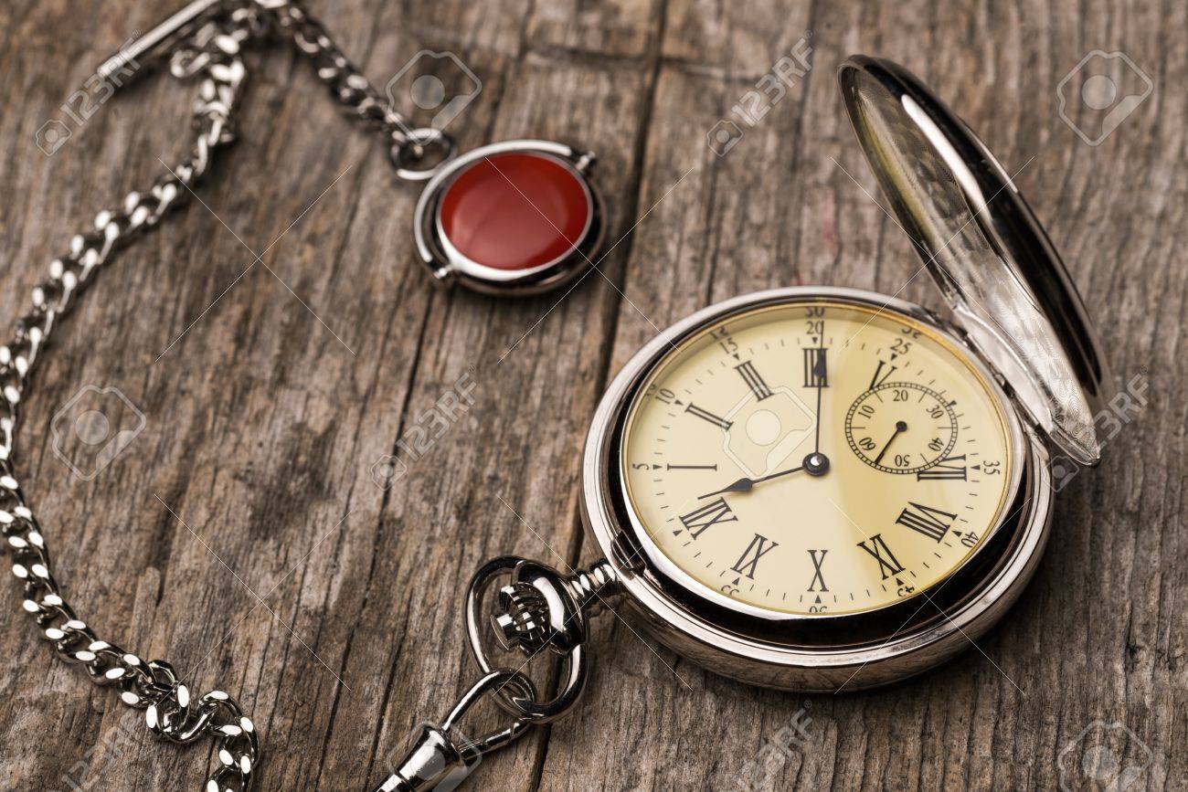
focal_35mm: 105
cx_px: 594
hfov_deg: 19.5
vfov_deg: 13.0
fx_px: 3465
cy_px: 396
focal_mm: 105
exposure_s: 1/200
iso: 100
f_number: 20
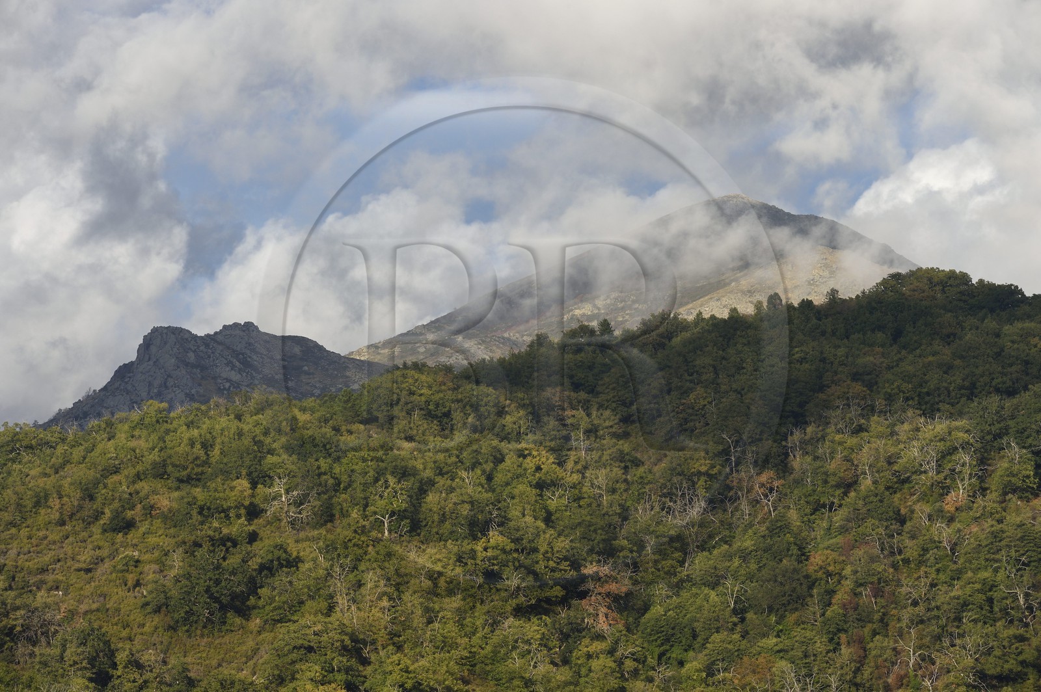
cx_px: 520
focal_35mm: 185
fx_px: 5345
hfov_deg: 11.1
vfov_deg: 7.4
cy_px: 346
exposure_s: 1/250
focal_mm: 185
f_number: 14
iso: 200
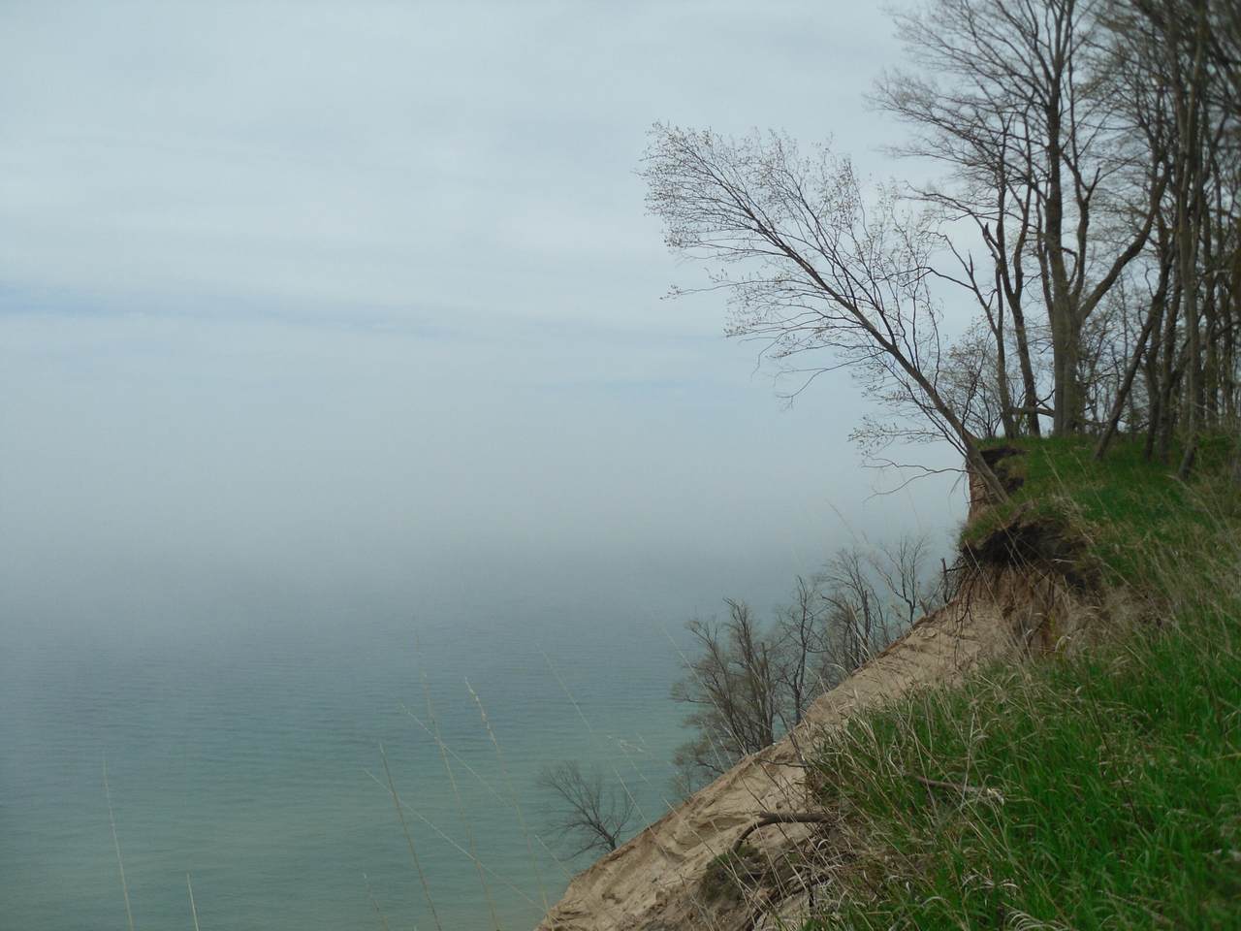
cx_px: 620
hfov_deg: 54.0
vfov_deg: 41.8
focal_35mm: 34
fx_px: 1219
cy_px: 466
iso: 80
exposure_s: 1/317
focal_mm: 6
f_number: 8.1
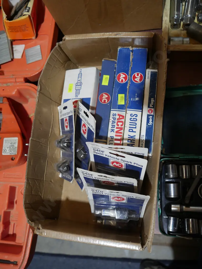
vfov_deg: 63.4
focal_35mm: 28
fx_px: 218
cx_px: 101
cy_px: 134
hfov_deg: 49.8
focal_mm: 14
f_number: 3.5
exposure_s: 1/80
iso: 200
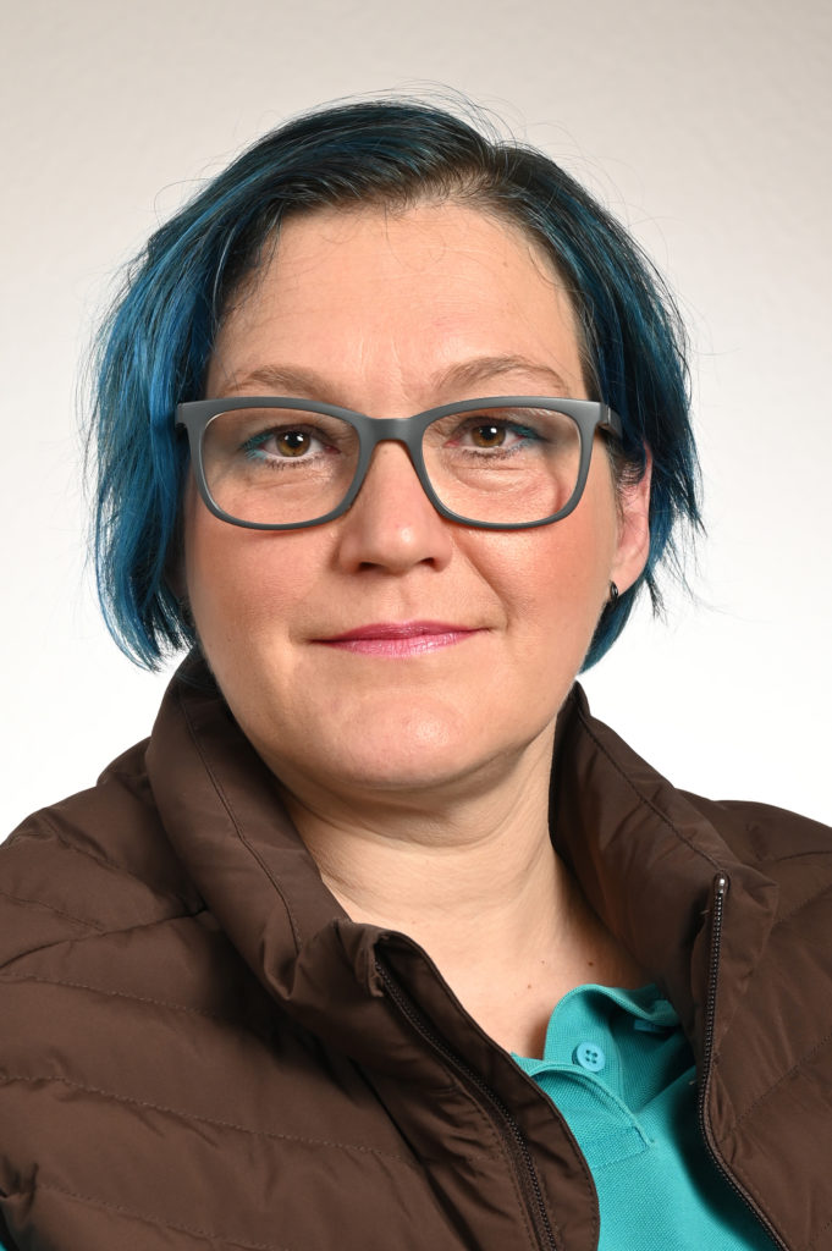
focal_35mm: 58
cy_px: 626
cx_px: 416
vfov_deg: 34.5
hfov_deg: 23.3
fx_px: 2014
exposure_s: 1/160
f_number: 8
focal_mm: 58
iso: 125
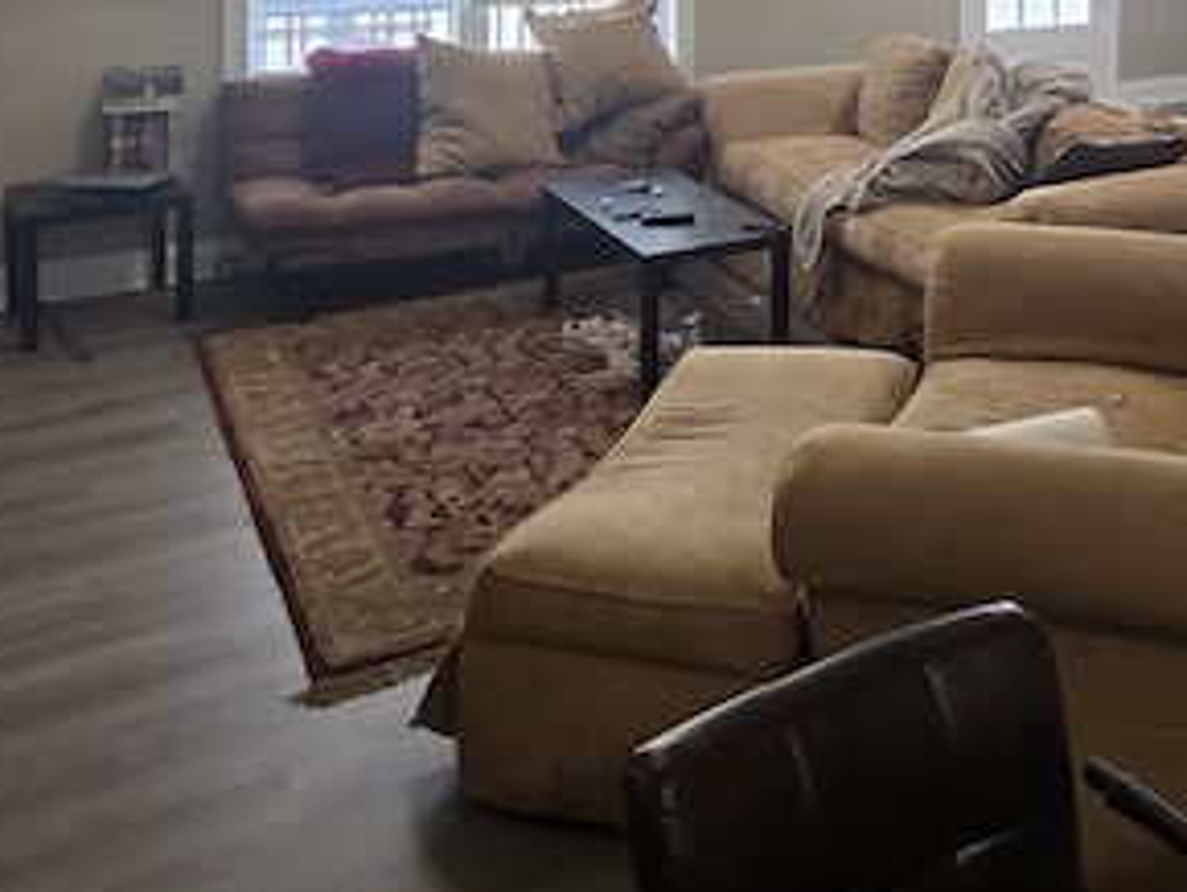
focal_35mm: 36
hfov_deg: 49.3
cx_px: 891
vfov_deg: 33.9
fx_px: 1235
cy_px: -115
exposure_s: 1/60
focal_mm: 2.2
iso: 200
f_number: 2.2
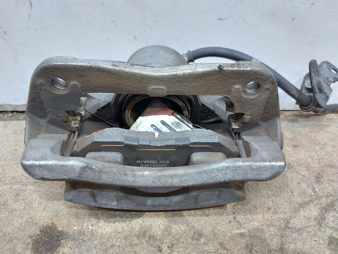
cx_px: 169
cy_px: 127
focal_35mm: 24
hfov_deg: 71.6
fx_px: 234
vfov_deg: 56.8
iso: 250
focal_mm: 5.23
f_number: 1.8
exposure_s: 1/25
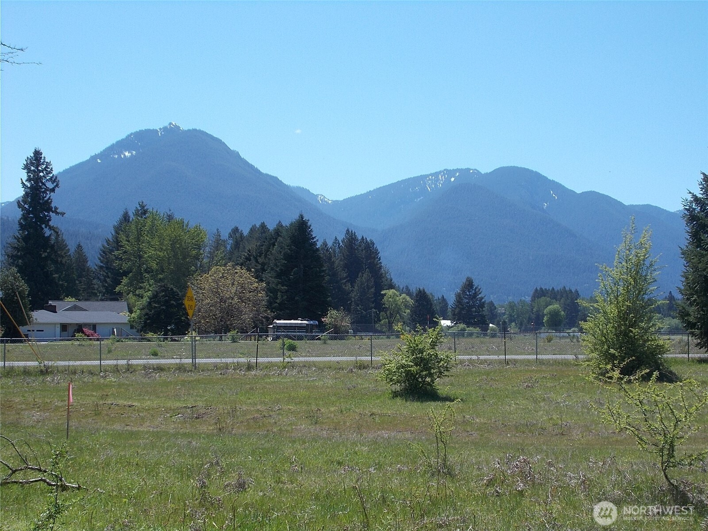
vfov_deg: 22.3
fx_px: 1350
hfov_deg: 29.4
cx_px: 354
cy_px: 266
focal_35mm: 66
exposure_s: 1/320
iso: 80
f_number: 5.3
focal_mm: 11.8
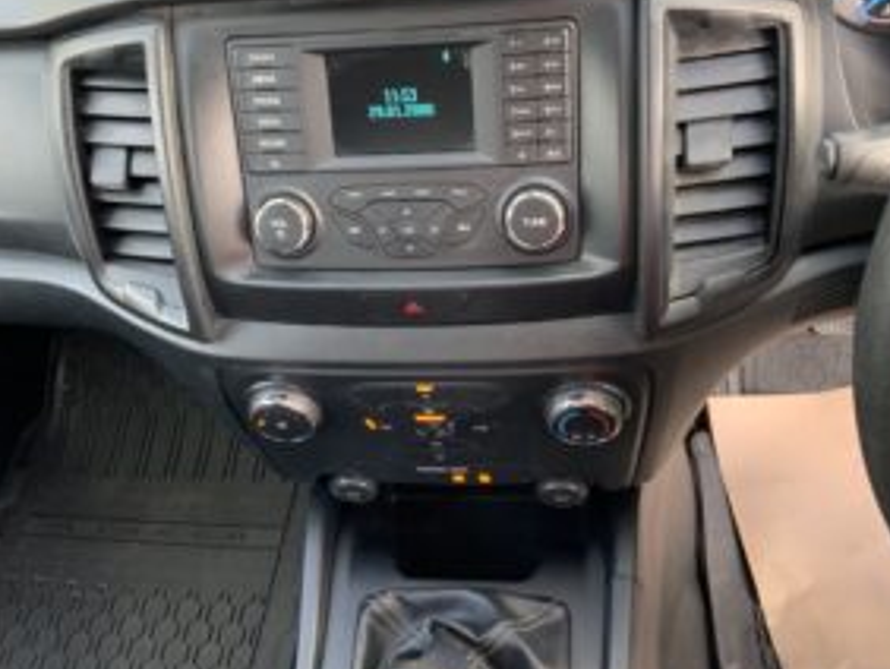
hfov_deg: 50.1
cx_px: 429
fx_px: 952
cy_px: 278
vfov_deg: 38.6
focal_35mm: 37
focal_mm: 3
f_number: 1.8
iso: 80
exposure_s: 1/60
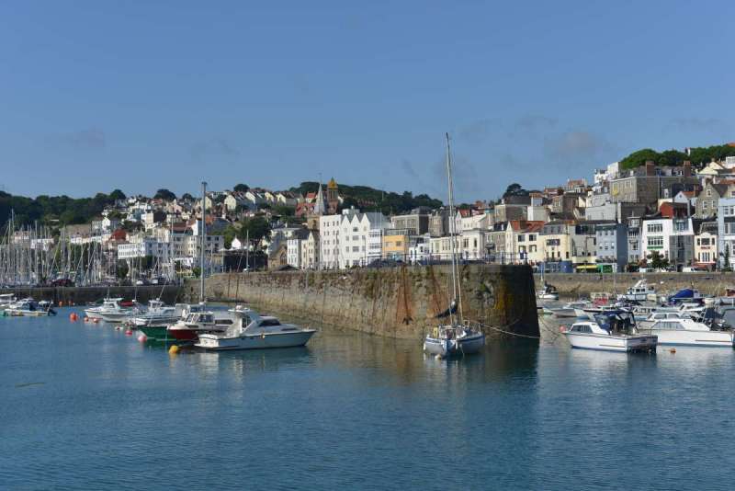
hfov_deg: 33.4
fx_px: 1225
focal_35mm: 60
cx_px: 368
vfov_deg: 22.6
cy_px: 246
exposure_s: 1/500
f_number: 9
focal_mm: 60
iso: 125
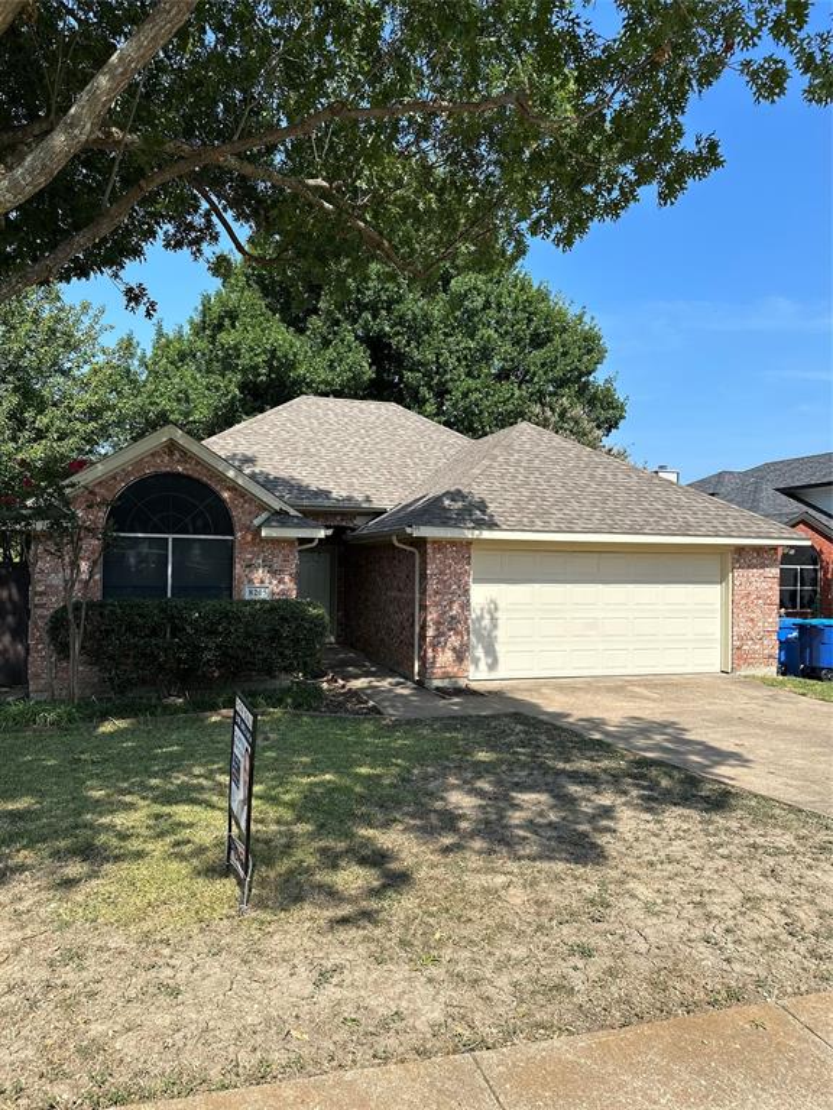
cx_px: 416
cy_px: 555
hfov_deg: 56.8
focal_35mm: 24
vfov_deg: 71.6
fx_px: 770
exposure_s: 1/3472
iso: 80
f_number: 1.78
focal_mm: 6.86
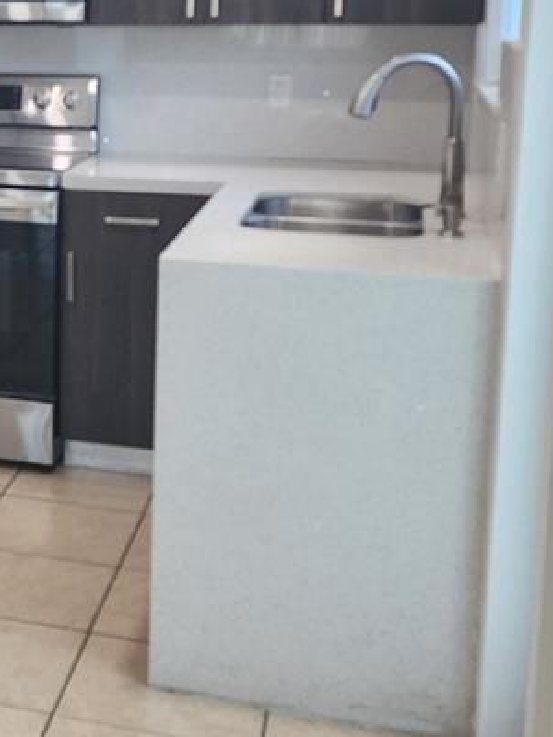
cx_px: -219
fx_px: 1470
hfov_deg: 19.2
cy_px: 206
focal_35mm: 69
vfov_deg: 27.9
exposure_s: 1/120
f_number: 1.8
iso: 250
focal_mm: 6.4
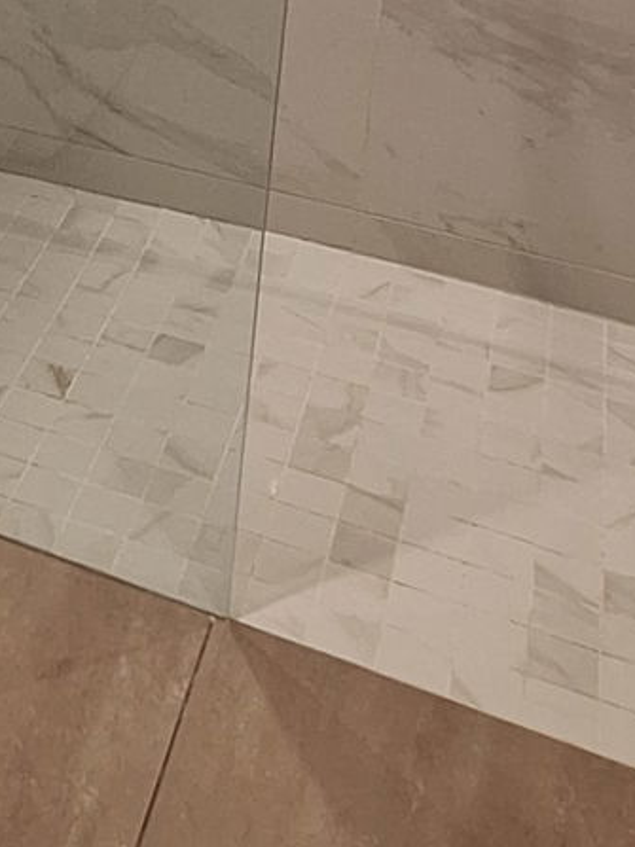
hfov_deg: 21.4
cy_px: -300
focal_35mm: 62
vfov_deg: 25.9
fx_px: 1517
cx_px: -190
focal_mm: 1.74
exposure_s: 1/50
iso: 100
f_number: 2.2
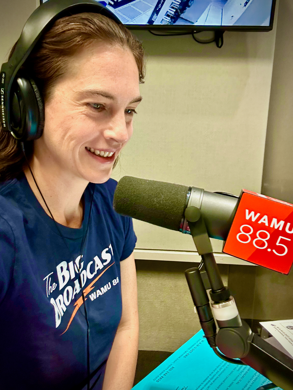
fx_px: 339
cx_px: 146
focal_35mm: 30
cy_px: 195
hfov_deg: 46.8
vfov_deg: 60.0
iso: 200
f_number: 1.9
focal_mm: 2.69
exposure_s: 1/40
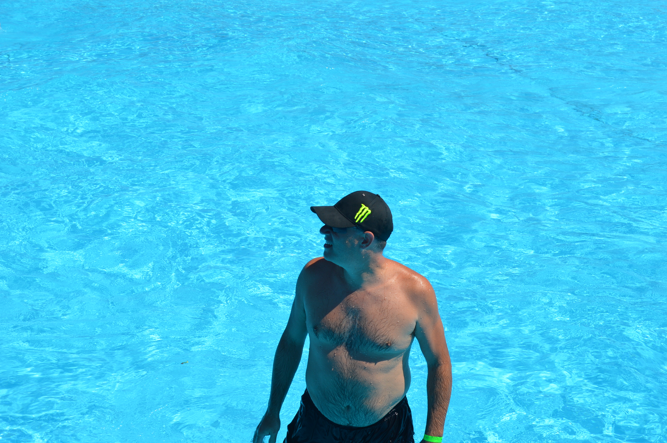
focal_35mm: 54
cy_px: 222
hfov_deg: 36.9
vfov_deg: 25.0
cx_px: 334
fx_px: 1000
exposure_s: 1/250
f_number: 8
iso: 100
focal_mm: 36
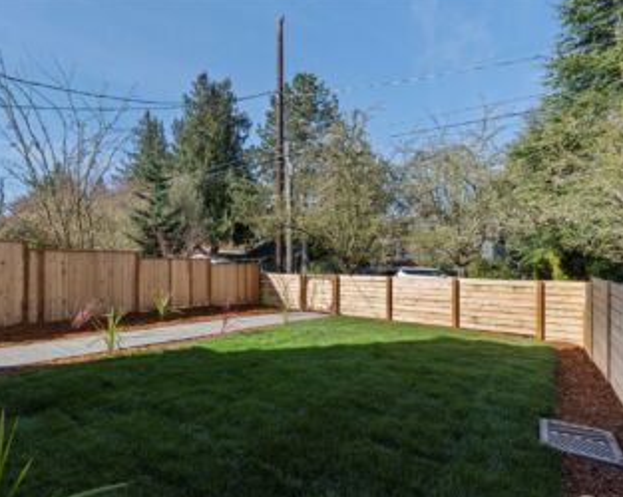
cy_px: 259
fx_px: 332
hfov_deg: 86.3
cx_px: 291
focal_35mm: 18
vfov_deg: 73.7
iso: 250
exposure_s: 1/160
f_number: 9
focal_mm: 10
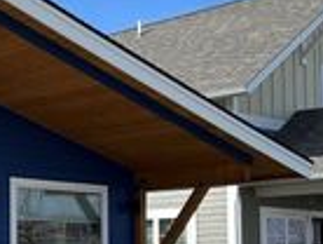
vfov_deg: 15.6
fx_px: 879
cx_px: -154
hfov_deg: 18.5
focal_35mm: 94
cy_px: 208
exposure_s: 1/3077
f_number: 1.5
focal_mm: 5.7
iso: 50
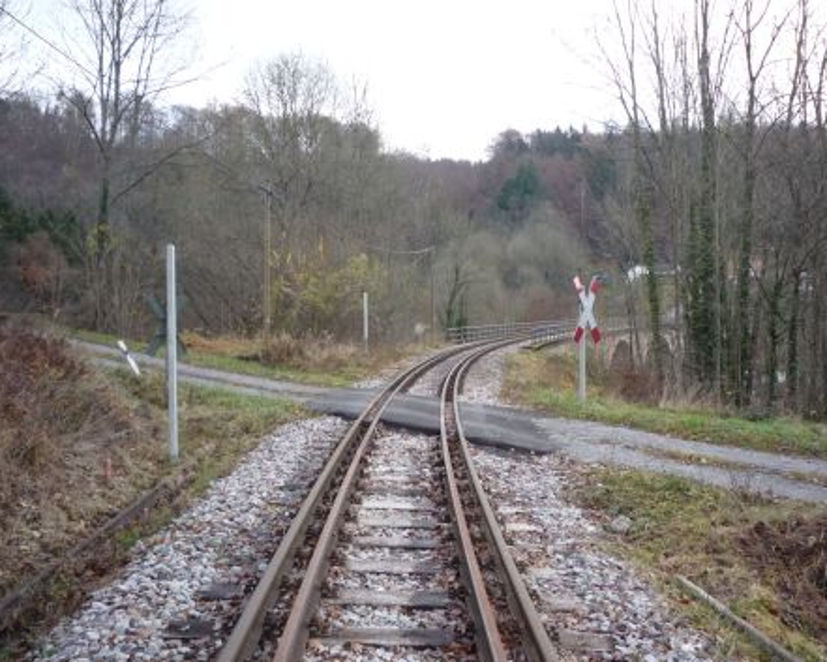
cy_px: 336
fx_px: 832
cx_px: 441
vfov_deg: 43.4
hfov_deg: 52.8
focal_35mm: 34
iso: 200
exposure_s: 1/160
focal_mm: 5.2
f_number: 3.3
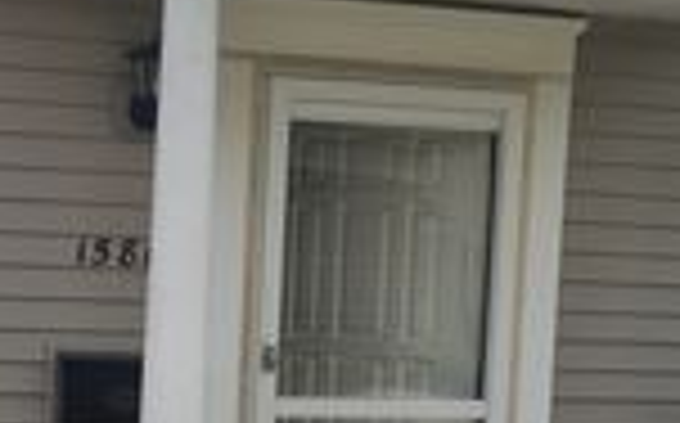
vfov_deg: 12.5
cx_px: 176
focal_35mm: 102
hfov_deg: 20.3
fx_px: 1888
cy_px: 484
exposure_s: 1/1014
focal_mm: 4.15
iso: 32
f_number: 2.2
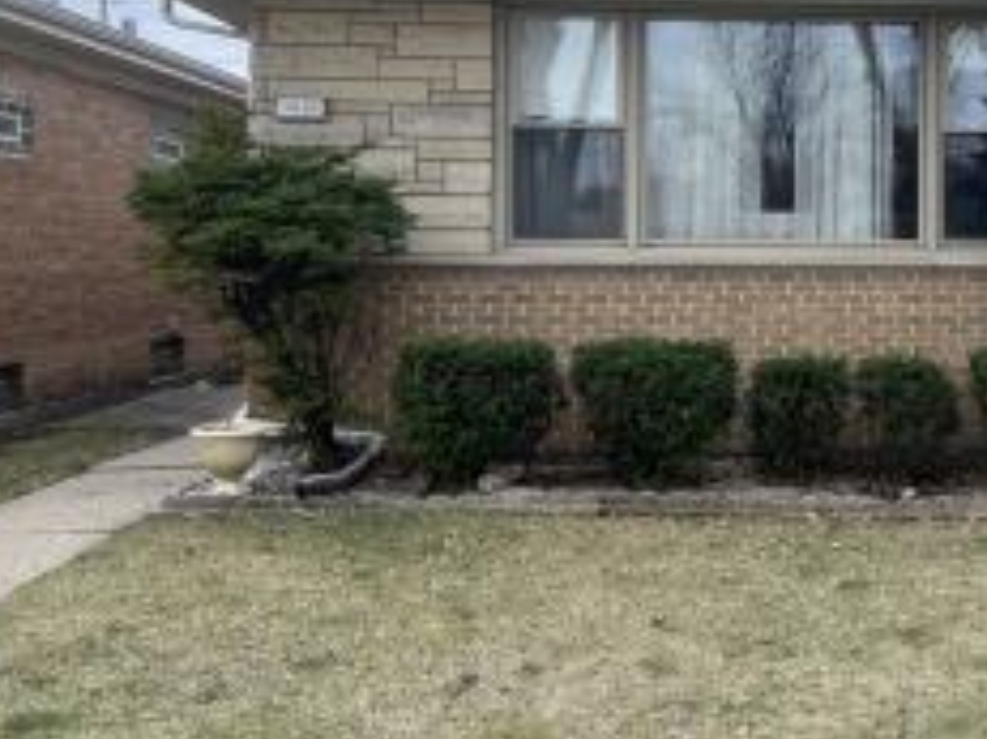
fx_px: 1282
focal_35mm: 45
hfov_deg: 40.3
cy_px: 218
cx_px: 799
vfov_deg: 31.8
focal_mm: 5.7
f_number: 1.5
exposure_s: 1/1159
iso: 50
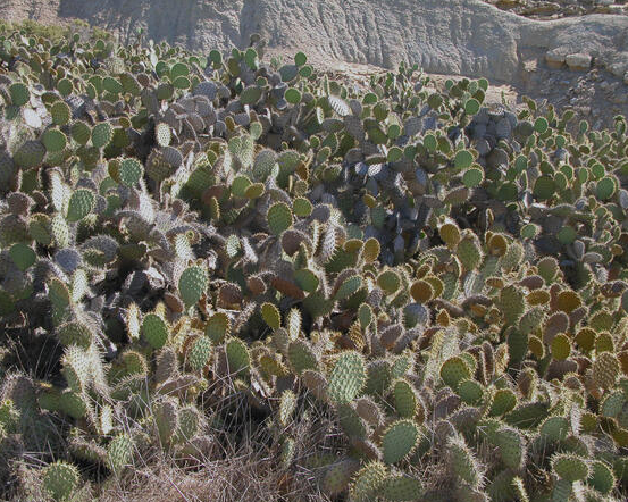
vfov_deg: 41.1
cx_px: 291
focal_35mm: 36
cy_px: 254
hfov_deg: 50.3
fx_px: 669
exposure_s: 1/195
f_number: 4.5
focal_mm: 8.9
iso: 100
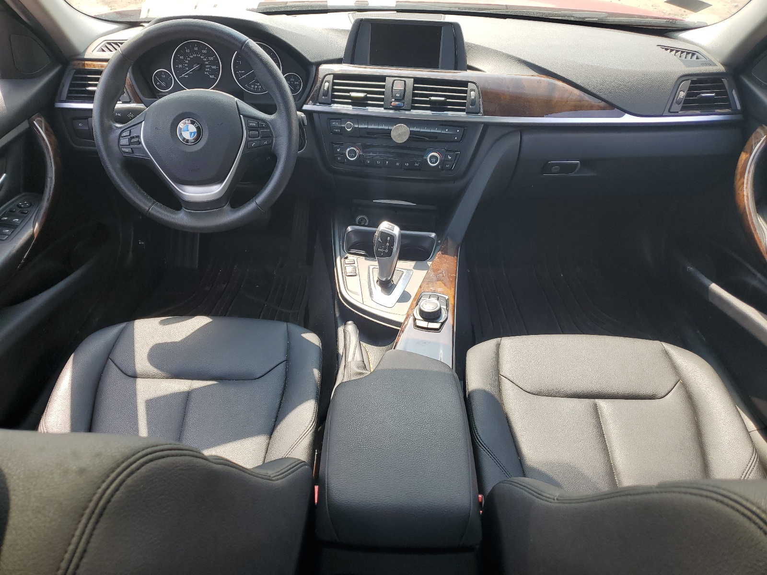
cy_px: 288
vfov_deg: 53.1
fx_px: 576
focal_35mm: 26
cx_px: 384
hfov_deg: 67.3
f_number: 1.5
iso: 50
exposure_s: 1/455
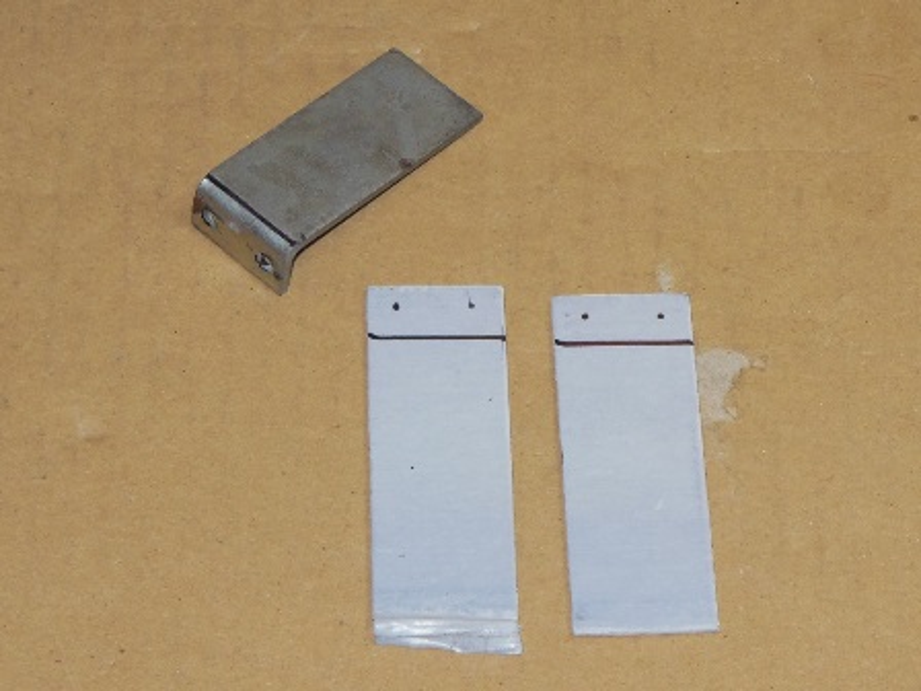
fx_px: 2315
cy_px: 346
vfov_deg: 17.0
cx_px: 460
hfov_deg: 22.5
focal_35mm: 87
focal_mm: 15.5
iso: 200
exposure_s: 1/60
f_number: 4.6
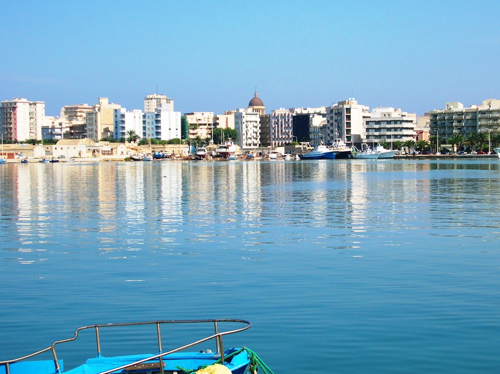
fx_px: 1082
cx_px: 310
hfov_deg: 25.9
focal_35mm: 75
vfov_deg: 19.6
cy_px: 198
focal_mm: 9.6
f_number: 3.5
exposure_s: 1/712
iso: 50
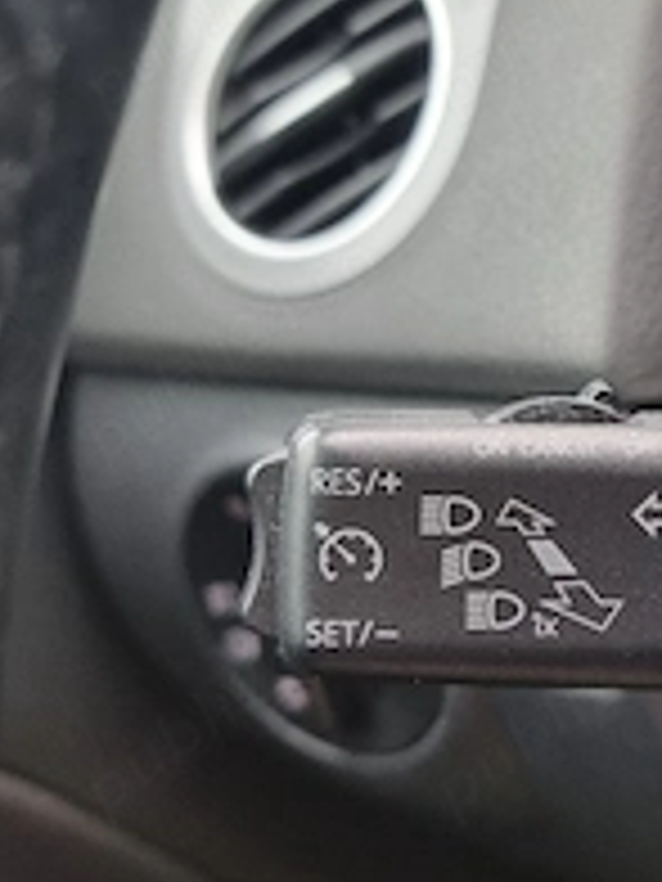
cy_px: 405
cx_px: 671
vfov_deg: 38.9
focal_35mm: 49
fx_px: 1249
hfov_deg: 27.8
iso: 80
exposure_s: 1/100
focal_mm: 6.7
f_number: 1.8
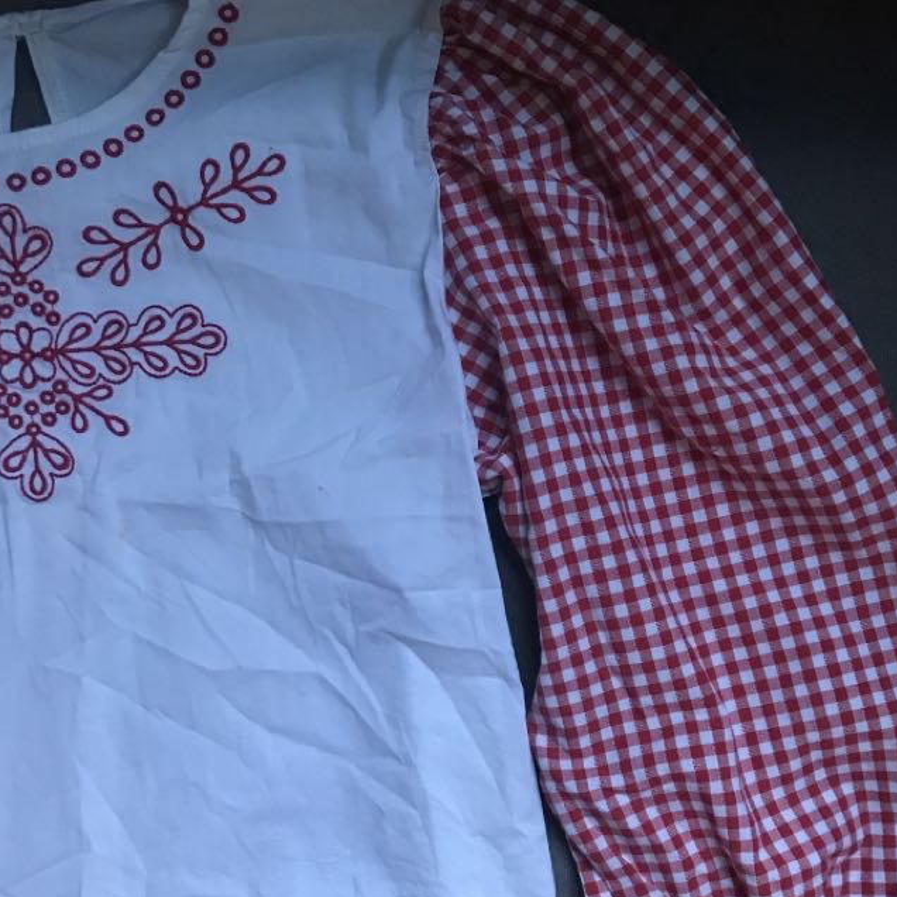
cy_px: 581
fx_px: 1231
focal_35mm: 42
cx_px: 458
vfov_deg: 39.7
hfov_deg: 40.0
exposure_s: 1/17
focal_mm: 3.99
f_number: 1.8
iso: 100
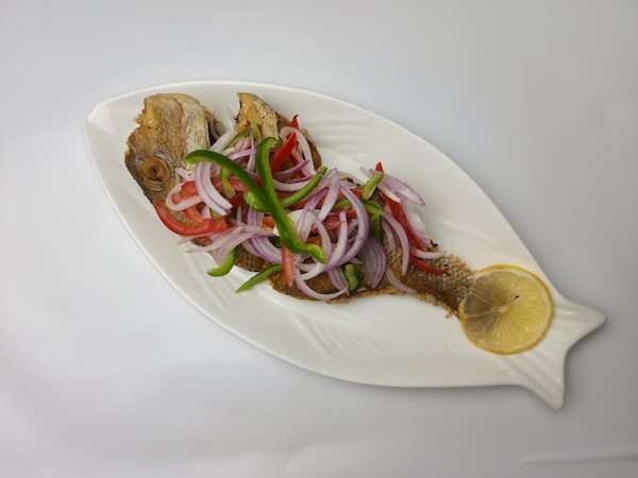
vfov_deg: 58.9
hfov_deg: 73.9
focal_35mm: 23
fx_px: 424
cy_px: 239
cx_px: 319
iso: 16
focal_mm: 6.4
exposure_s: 1/50
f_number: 1.8
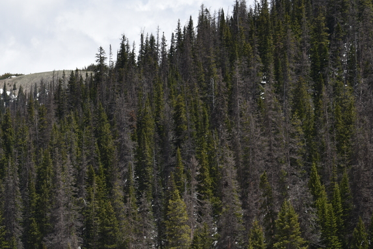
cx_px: 43
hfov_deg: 10.2
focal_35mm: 201
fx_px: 2082
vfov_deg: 6.8
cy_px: 253
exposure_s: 1/320
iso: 100
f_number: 9
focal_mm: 90
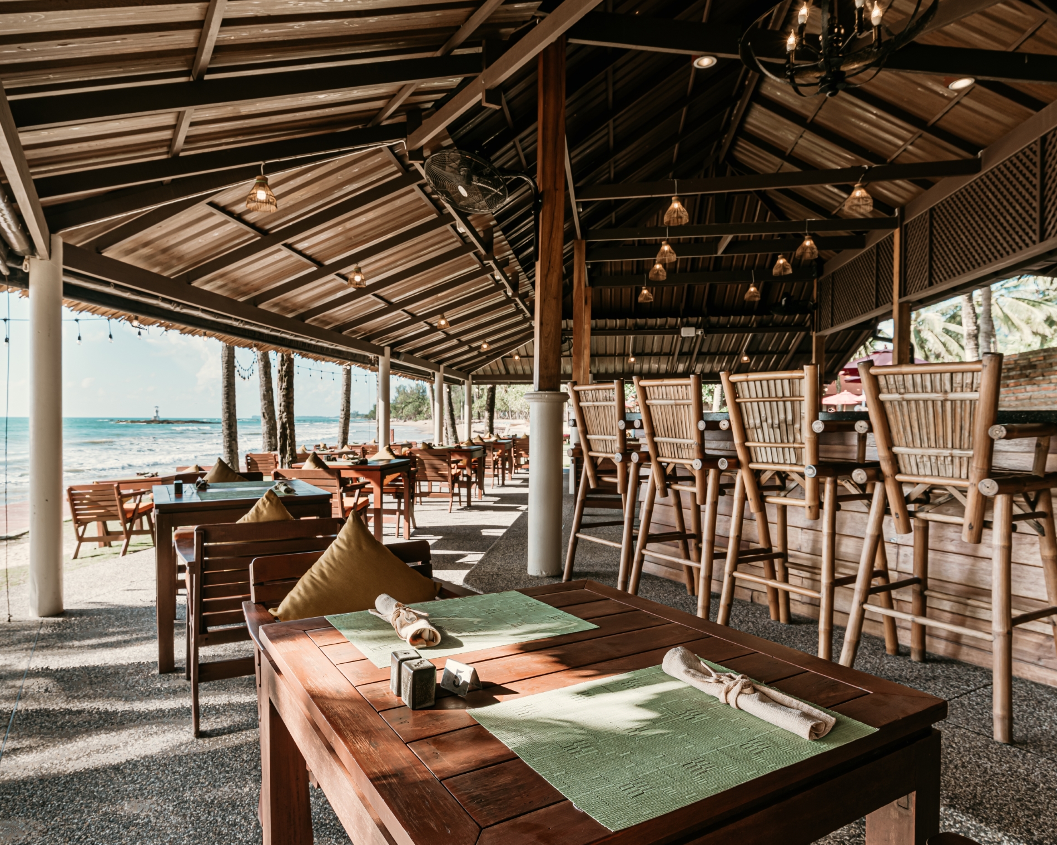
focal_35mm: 21
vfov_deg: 65.5
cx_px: 468
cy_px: 420
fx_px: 657
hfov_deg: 77.4
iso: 200
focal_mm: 18
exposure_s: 1/250
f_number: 9
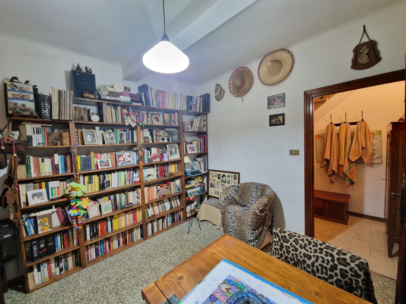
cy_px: 152
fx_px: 152
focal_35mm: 13
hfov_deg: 106.2
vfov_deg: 89.9
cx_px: 203
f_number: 2.2
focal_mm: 2.2
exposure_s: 1/25
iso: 1250
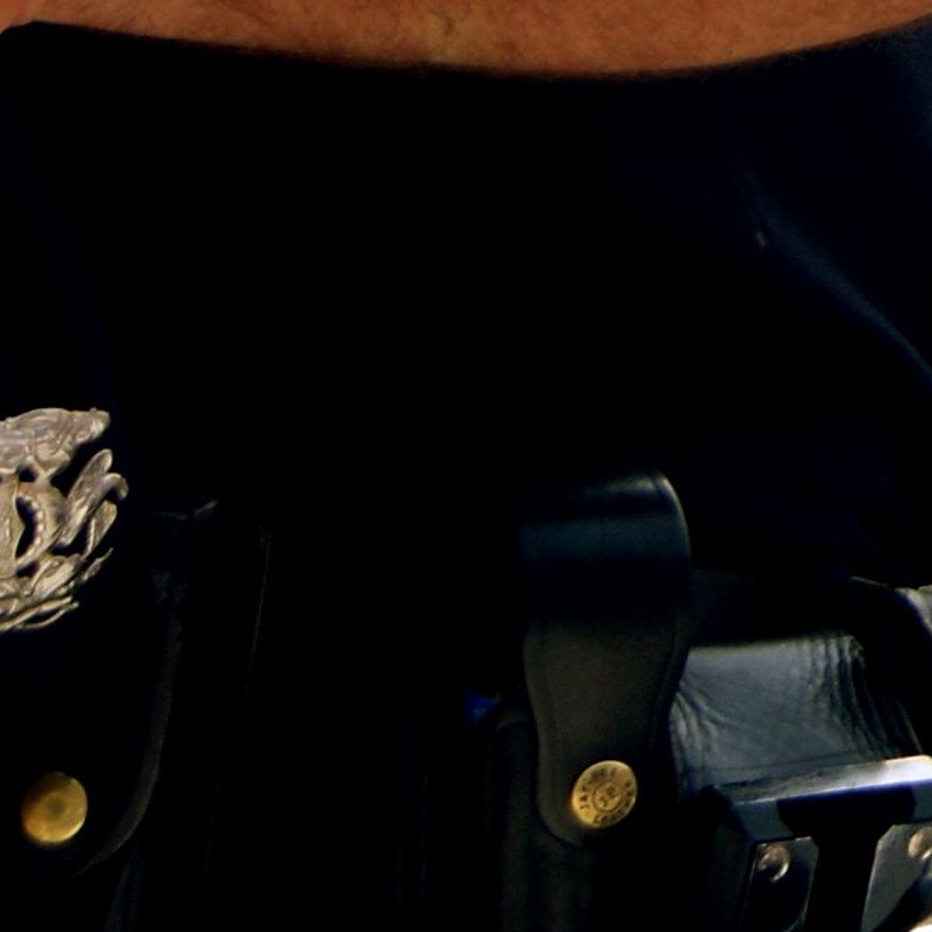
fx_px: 12412
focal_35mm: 407
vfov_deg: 4.3
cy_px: -715
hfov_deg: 4.2
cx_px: 2299
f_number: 6.3
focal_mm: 55
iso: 100
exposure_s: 1/250
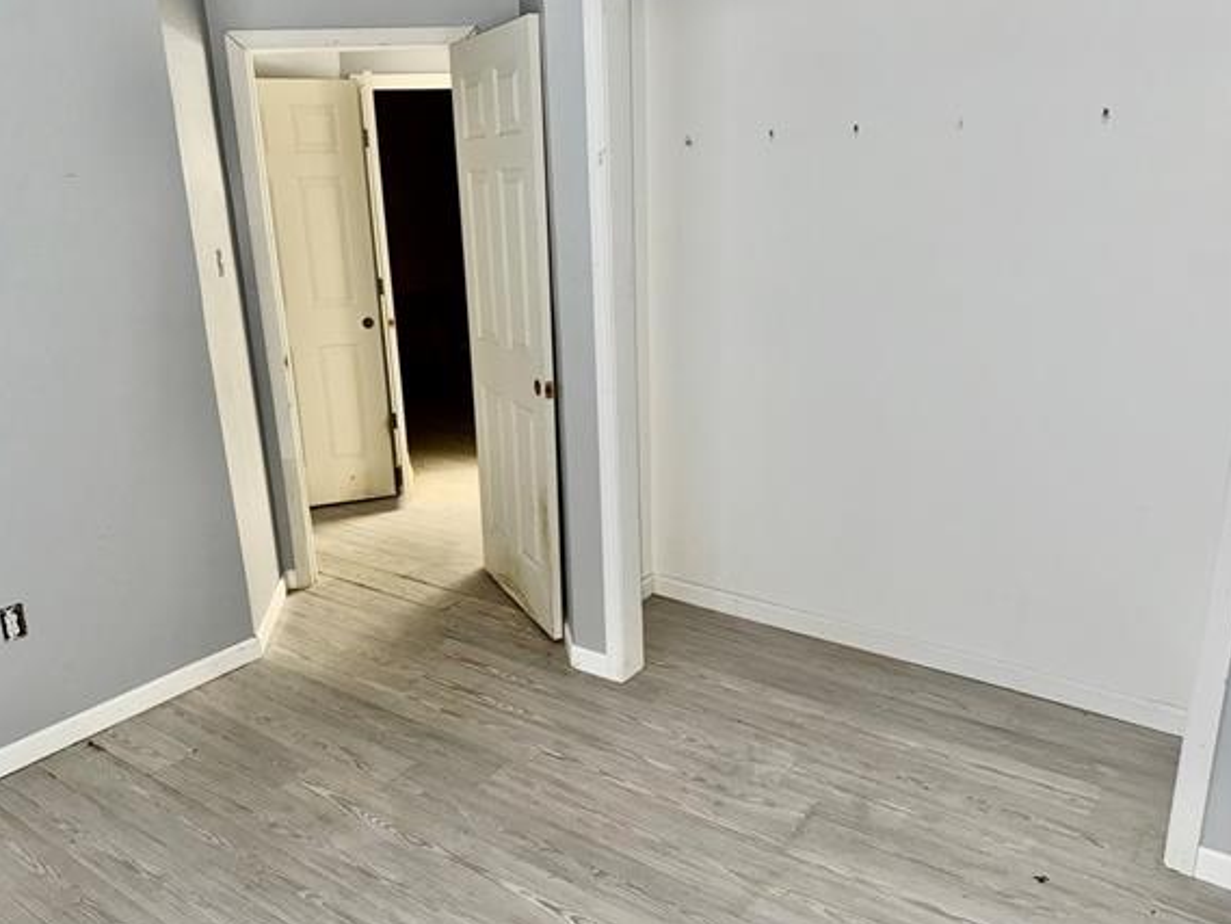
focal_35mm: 27
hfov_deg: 65.3
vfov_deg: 51.4
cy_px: 467
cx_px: 582
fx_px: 960
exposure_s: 1/17
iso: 100
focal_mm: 6.76
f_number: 1.78
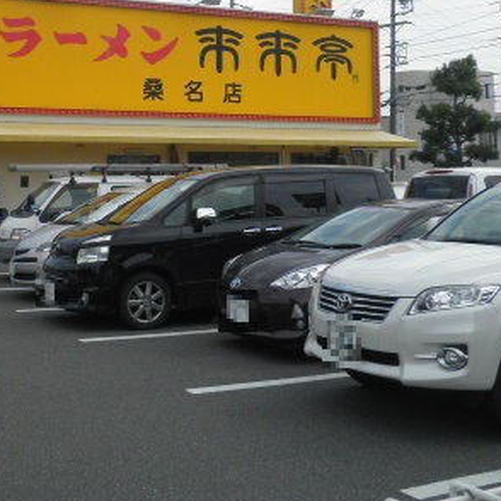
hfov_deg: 33.9
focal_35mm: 50
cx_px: 196
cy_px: 104
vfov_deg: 33.1
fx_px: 819
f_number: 7.9
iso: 64
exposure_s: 1/160
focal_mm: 4.7
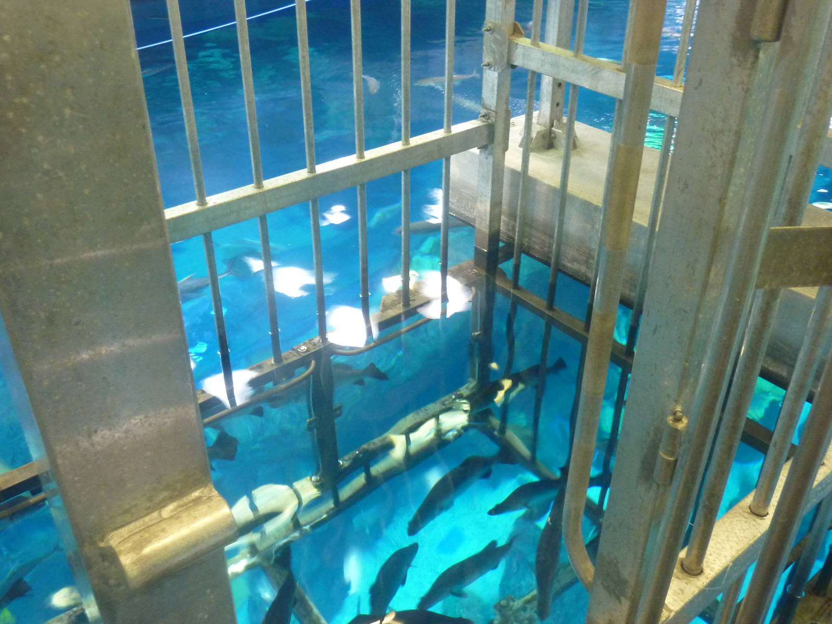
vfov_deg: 44.2
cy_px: 312
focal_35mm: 32
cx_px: 416
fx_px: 769
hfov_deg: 56.8
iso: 400
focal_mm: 5.3
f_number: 3.5
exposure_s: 1/13
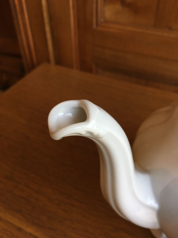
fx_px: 199
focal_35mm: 29
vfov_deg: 61.7
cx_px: 89
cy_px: 119
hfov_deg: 48.2
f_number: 2.2
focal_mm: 4.15
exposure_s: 1/50
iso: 25
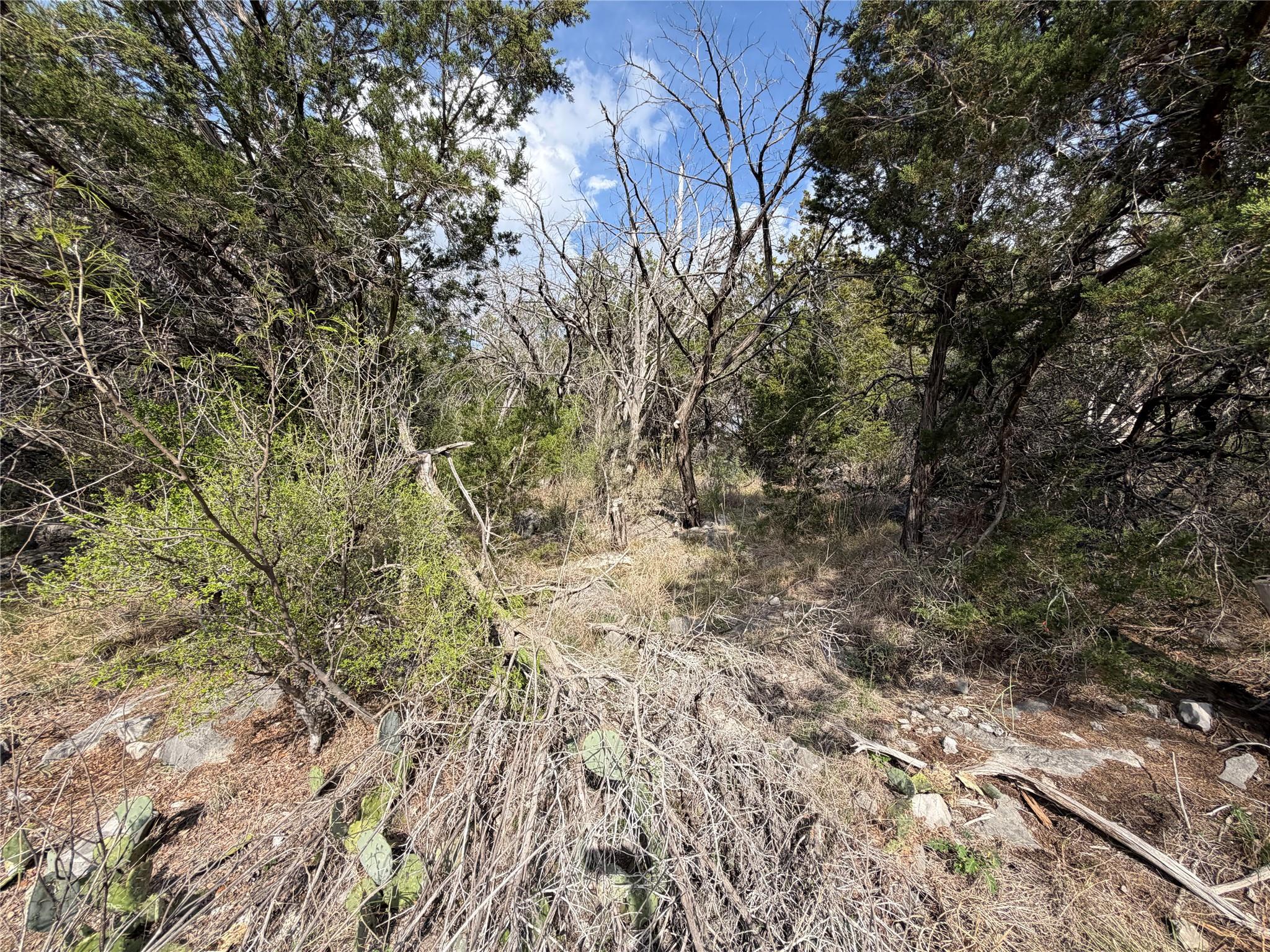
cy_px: 476
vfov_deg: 85.7
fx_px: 514
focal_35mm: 14
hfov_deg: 102.1
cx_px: 635
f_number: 2.2
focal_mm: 2.22
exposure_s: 1/770
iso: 32
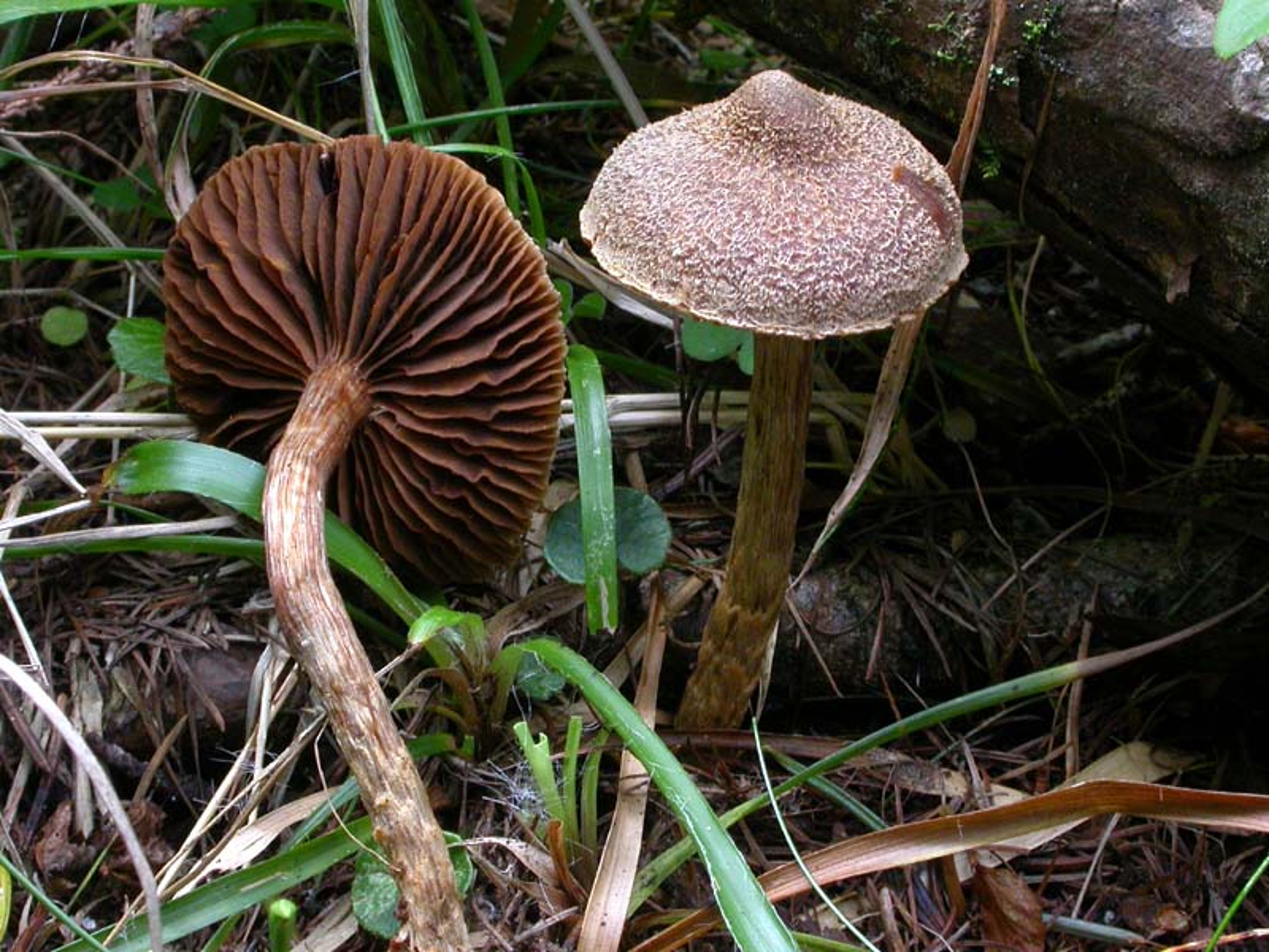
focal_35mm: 99
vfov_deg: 14.9
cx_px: 634
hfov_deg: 19.8
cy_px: 476
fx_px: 3629
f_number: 10
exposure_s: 1/15
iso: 200
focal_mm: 20.6
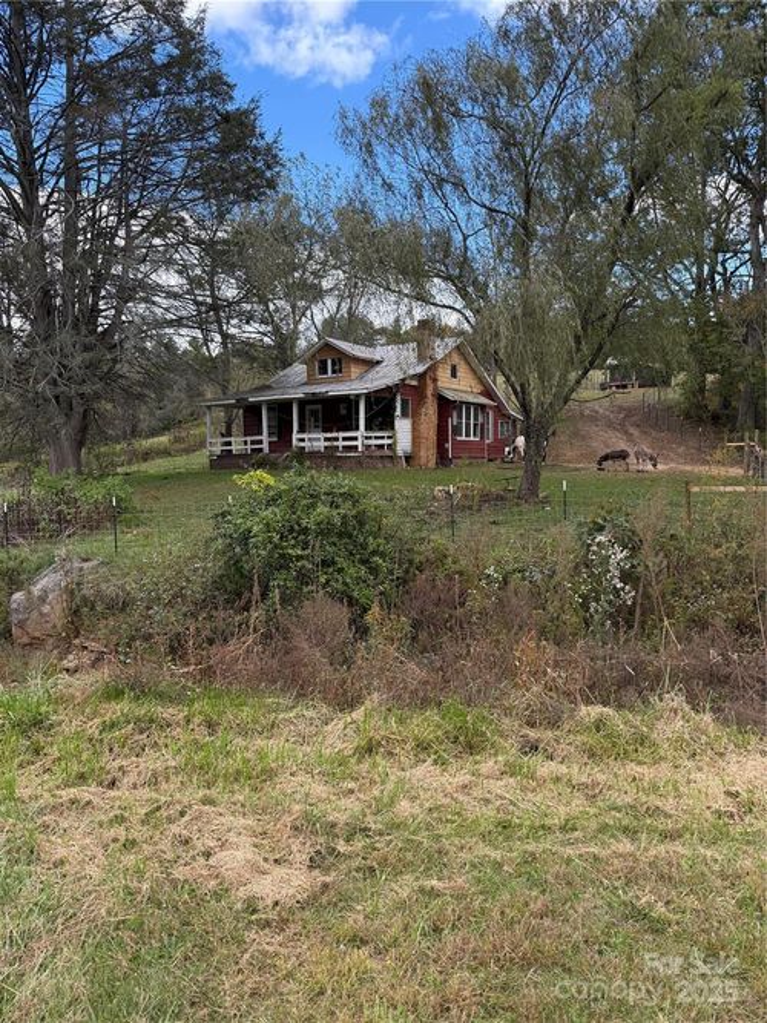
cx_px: 384
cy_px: 512
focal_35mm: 24
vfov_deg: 71.6
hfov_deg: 56.8
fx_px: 709
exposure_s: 1/589
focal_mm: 6.76
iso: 100
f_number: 1.78
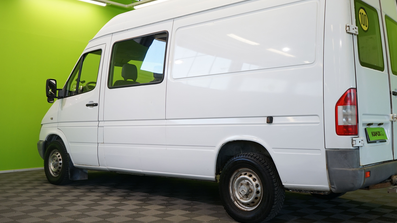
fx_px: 411
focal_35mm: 39
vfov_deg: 30.4
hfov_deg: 51.3
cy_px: 97
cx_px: 235
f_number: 6.3
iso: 400
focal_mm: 29
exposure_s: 1/40
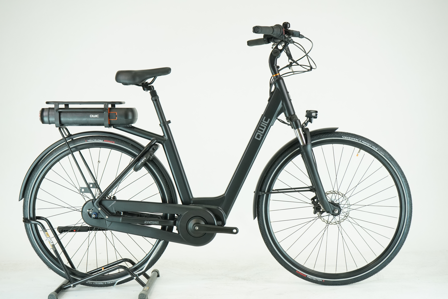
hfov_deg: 38.9
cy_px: 150
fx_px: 635
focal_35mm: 51
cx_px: 224
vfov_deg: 26.5
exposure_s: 1/200
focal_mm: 51
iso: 1600
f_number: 5.6
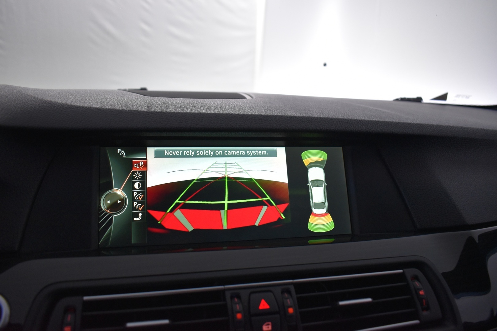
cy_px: 166
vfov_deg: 47.9
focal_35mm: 27
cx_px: 248
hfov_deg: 67.4
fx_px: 373
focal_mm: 18
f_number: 3.5
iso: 1100
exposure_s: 1/60
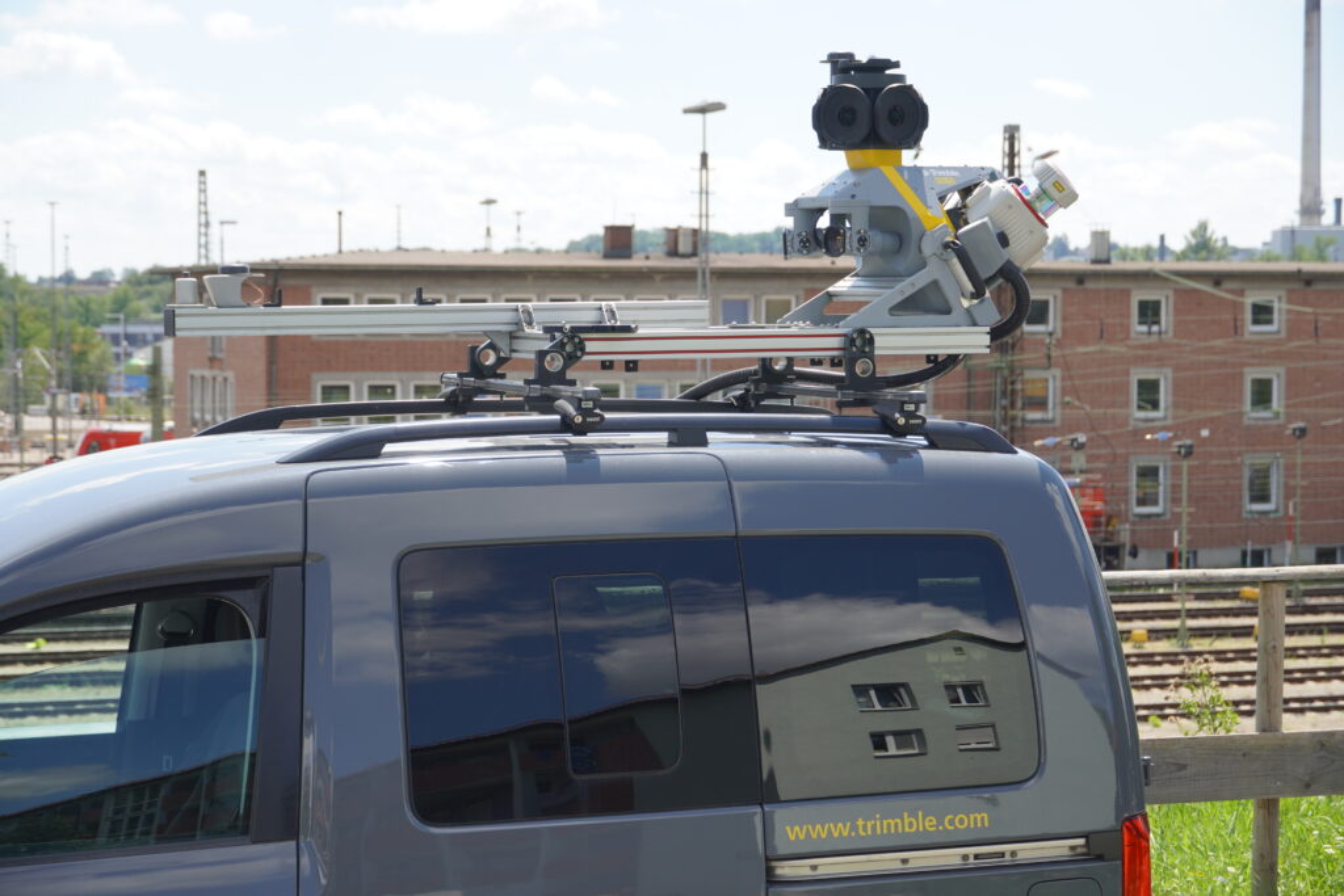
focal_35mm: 84
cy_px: 448
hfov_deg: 24.2
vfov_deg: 16.3
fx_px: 3136
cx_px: 672
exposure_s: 1/250
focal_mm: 56
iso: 100
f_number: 5.6
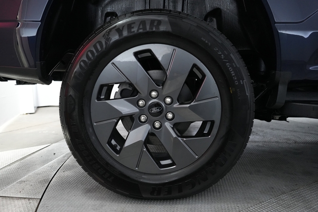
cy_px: 106
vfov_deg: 53.1
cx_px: 159
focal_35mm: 24
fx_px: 212
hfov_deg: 73.8
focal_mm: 24
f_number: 2.8
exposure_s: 1/160
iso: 4000
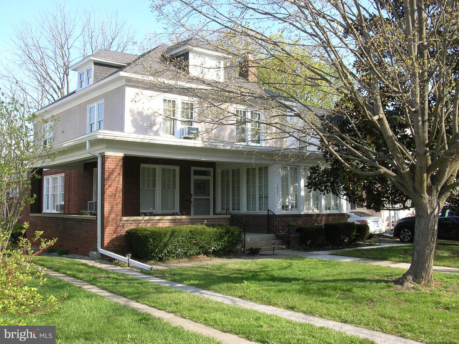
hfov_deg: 51.4
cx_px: 230
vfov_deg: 39.6
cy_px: 172
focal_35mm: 36
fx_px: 477
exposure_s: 1/168
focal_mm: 6
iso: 50
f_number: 3.7
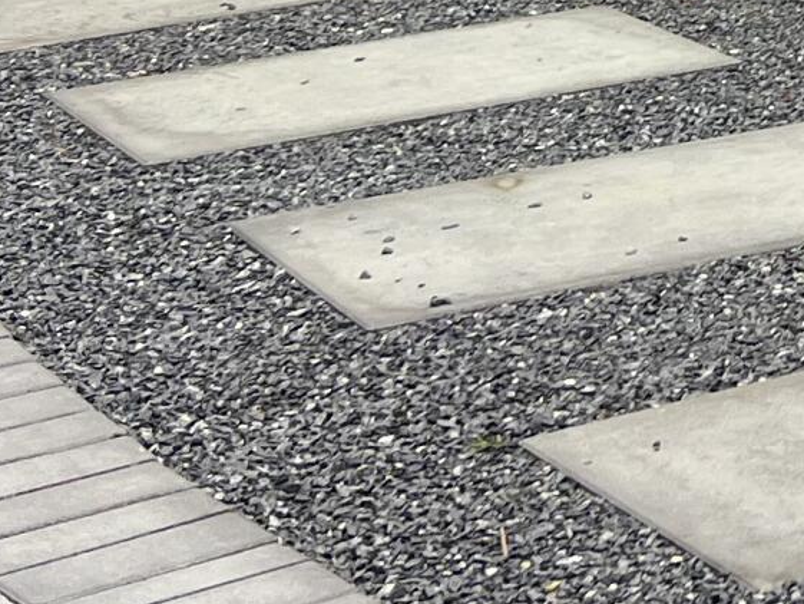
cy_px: -763
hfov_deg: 12.1
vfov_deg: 9.6
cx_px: 1773
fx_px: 3229
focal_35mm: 139
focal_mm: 5.7
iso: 50
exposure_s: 1/769
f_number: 1.5
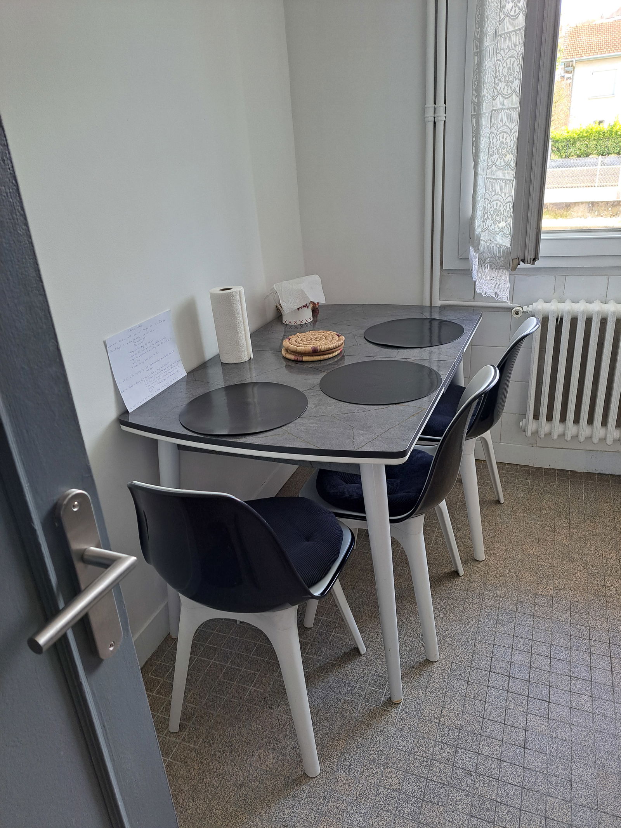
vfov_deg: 71.6
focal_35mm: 24
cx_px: 310
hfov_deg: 56.8
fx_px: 574
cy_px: 414
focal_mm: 5.23
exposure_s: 1/50
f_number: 1.8
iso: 50
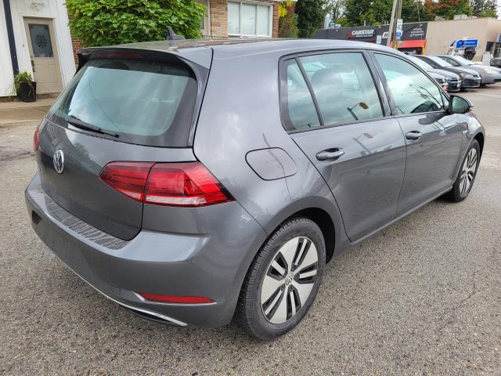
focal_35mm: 26
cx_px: 250
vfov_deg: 53.1
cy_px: 188
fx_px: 376
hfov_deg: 67.3
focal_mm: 5.4
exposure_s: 1/254
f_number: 1.8
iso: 40
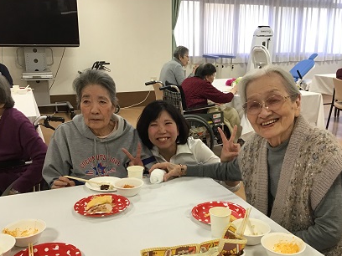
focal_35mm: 38
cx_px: 189
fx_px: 375
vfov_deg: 37.6
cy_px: 148
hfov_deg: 48.9
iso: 50
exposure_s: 1/30
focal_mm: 3.3
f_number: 2.4
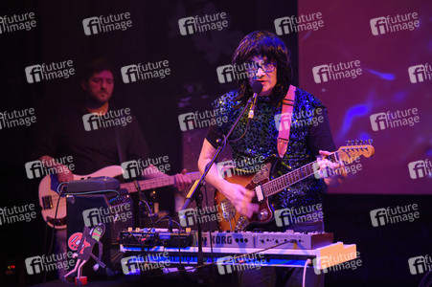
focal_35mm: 120
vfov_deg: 11.4
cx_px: 216
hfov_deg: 17.1
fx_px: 1439
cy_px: 144
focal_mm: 120
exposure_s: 1/50
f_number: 4
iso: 2000
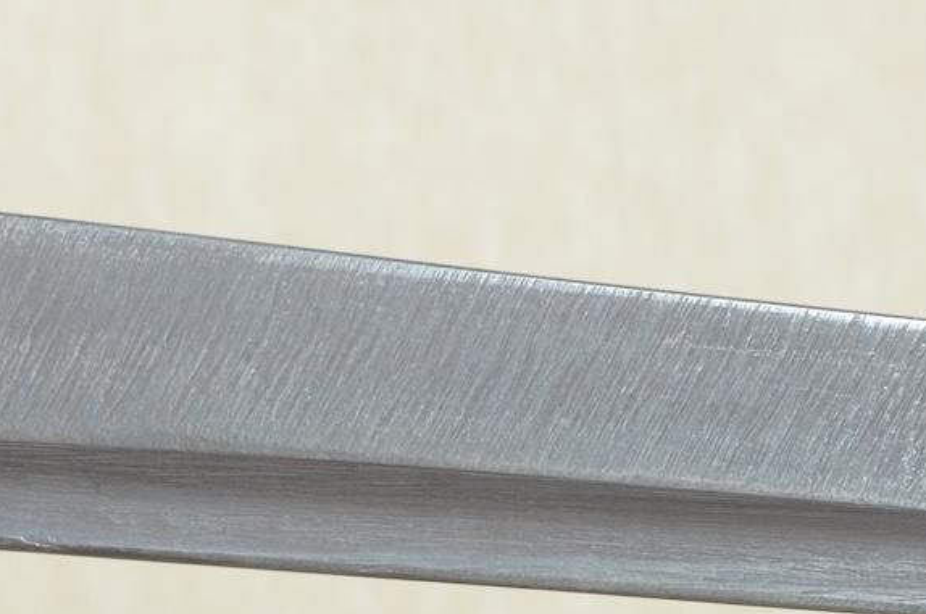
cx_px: 247
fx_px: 7994
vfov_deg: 4.4
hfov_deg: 6.6
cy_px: 325
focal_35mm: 311
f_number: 11
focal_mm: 85
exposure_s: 1/2
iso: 400
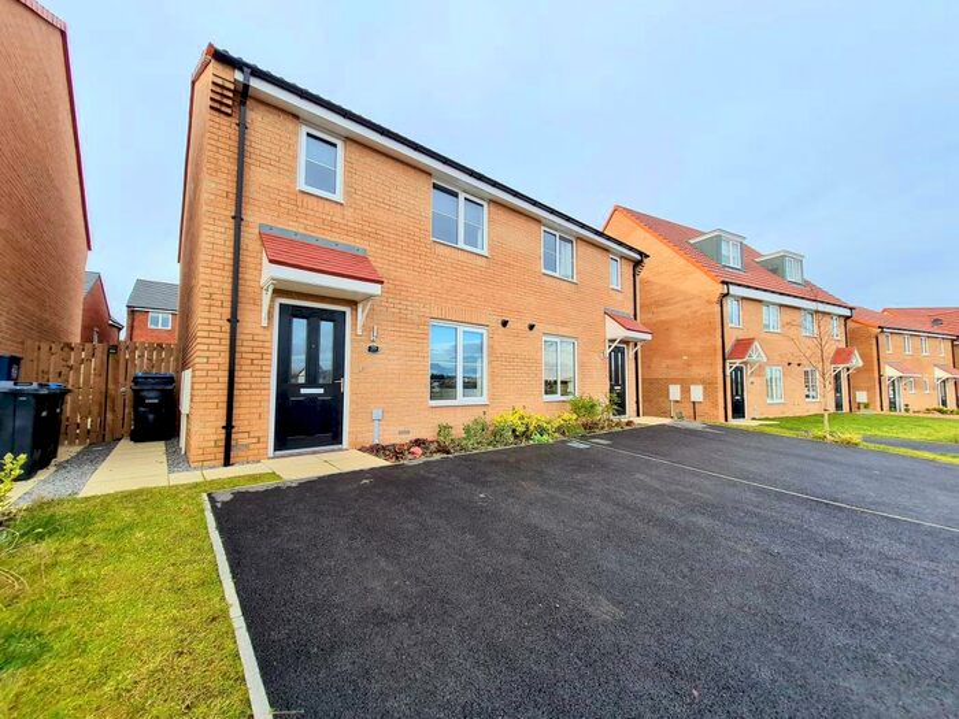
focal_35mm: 13
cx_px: 480
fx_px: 360
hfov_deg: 106.2
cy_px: 360
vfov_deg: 89.9
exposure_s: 1/248
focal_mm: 1.74
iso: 50
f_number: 2.2
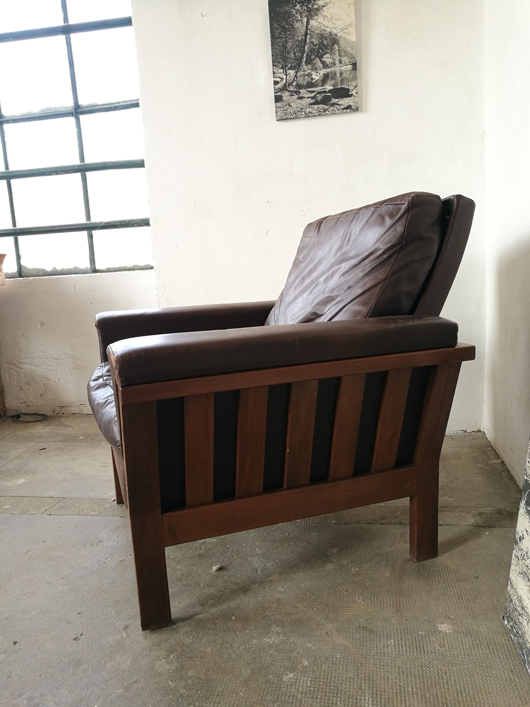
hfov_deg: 51.4
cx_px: 265
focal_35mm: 27
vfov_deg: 65.3
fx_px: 551
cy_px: 354
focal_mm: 4.5
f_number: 2.2
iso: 100
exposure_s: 1/50
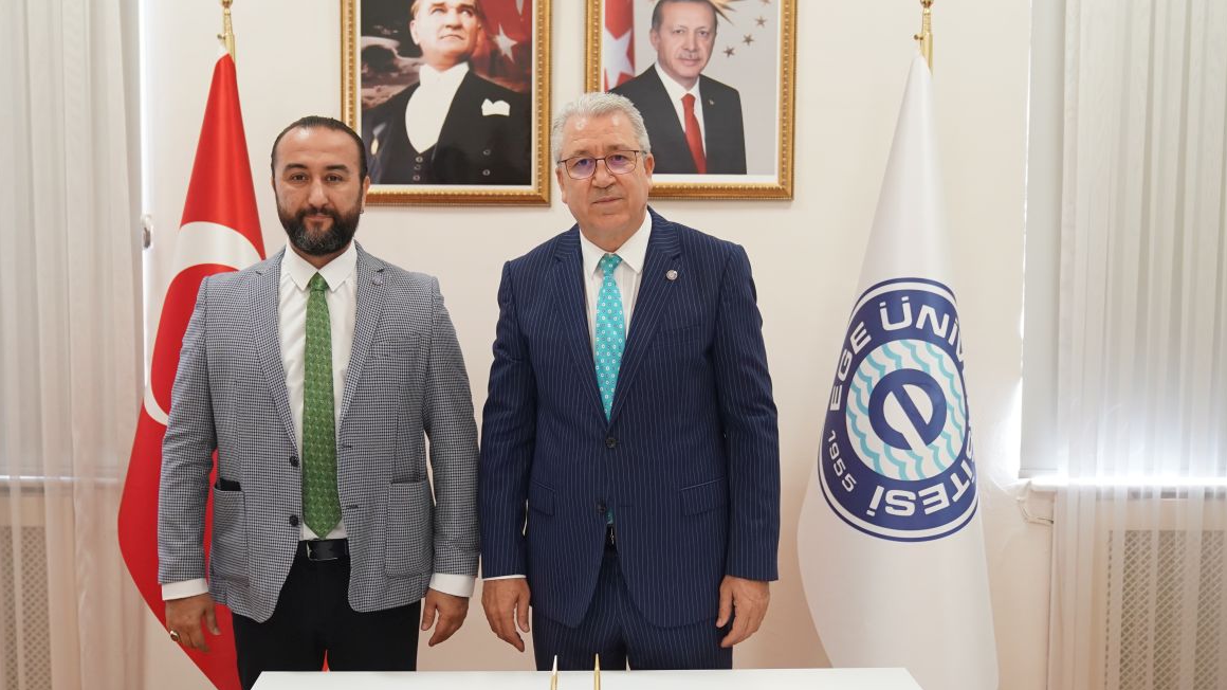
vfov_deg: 28.3
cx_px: 569
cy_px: 342
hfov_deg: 48.3
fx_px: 1366
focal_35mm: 42
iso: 1600
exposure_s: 1/125
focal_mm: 31
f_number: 3.2
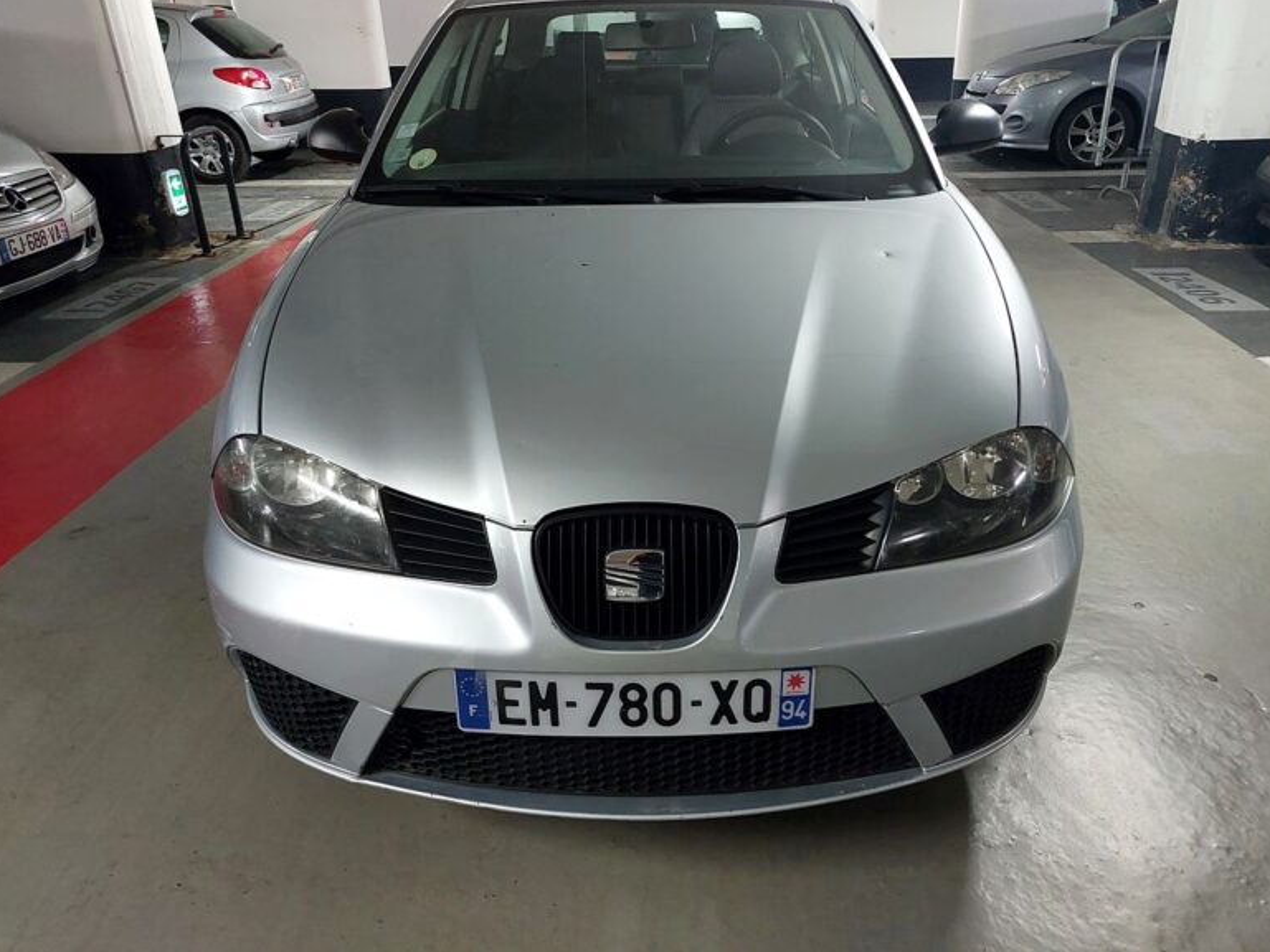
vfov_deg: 53.1
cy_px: 460
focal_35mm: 26
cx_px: 651
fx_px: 954
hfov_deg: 67.3
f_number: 1.8
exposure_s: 1/50
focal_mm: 5.23
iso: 500
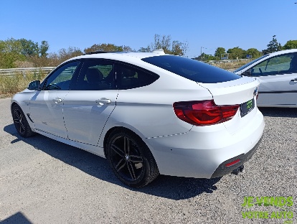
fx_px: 198
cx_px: 148
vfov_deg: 59.0
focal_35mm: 23
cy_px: 112
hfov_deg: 73.8
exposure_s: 1/784
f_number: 1.6
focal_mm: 6.14
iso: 50
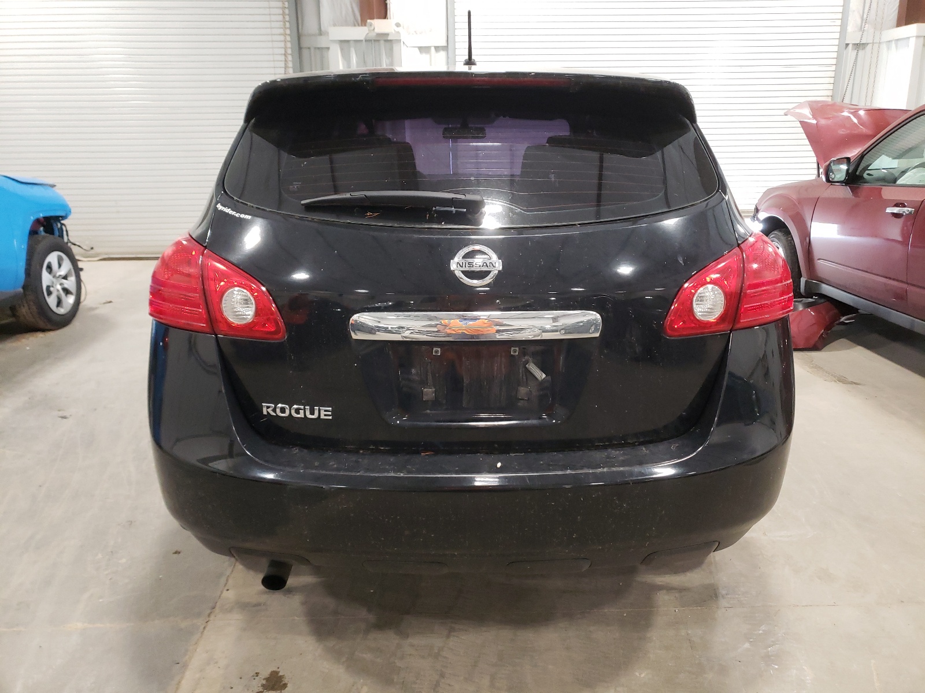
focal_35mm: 26
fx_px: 695
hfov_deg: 67.3
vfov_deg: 53.1
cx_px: 462
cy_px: 346
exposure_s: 1/60.2
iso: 289
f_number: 1.5
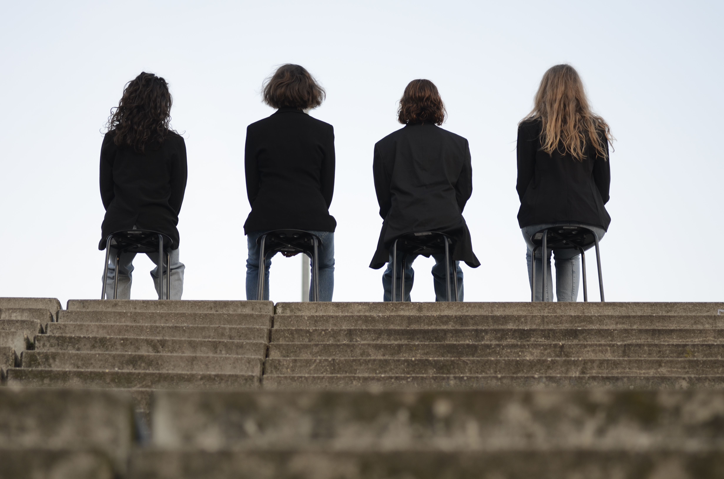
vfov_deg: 13.0
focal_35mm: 105
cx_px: 362
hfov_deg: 19.5
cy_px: 240
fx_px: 2107
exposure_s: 1/160
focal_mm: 70
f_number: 2.8
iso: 200
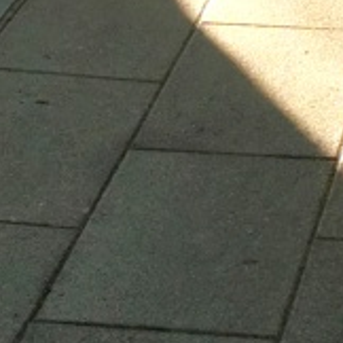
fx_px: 2646
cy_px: -500
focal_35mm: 236
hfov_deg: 7.4
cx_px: 335
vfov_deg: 7.0
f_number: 1.8
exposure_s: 1/288
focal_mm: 5.58
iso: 50
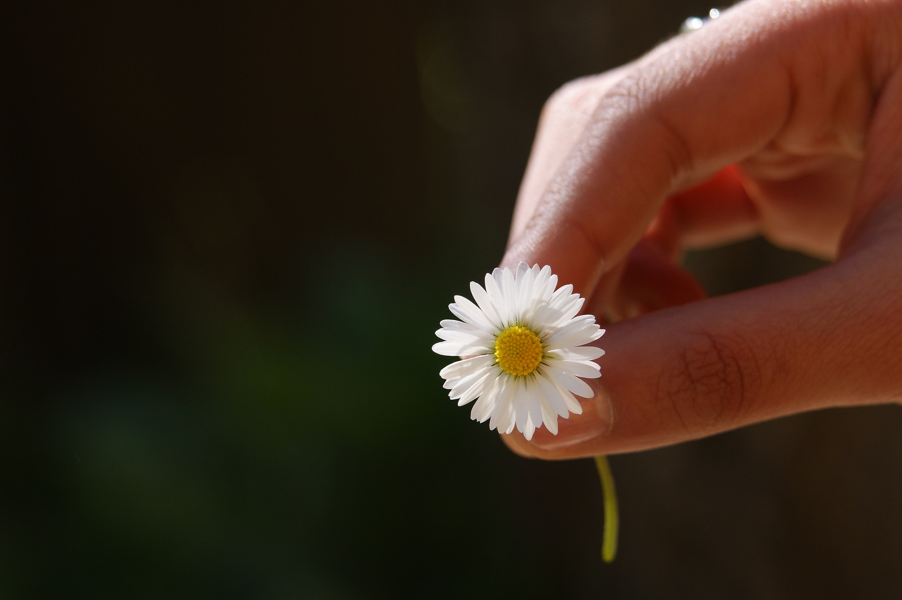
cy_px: 347
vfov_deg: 7.2
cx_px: 499
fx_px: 4773
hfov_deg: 10.8
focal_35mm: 191
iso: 100
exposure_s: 1/160
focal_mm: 105
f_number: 5.6
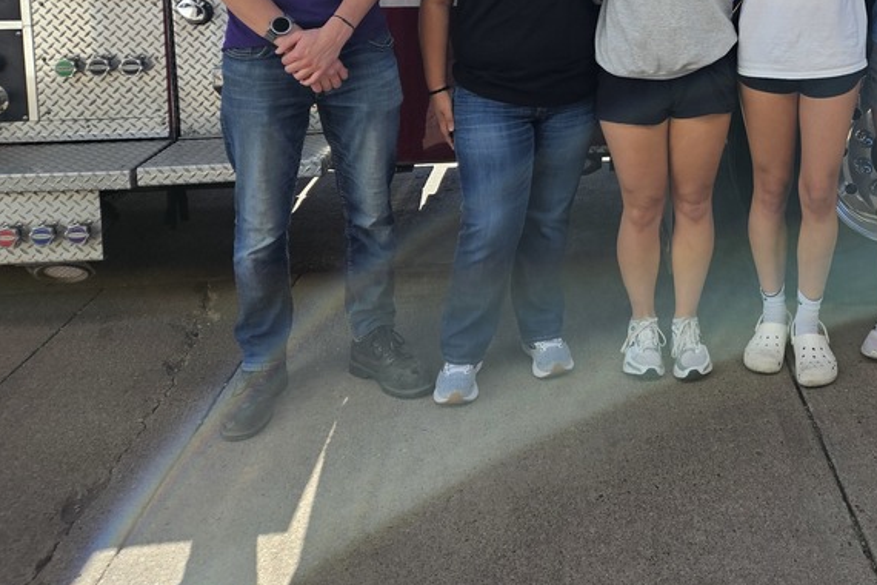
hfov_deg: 42.1
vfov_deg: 29.4
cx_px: 774
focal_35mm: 43
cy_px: 15
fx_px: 1047
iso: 40
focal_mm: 5.4
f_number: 1.8
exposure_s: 1/1311
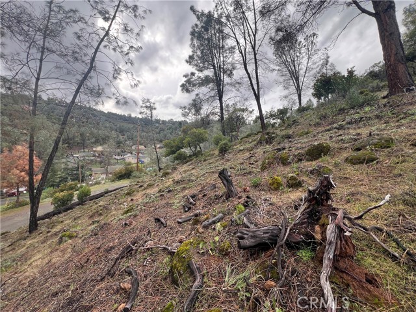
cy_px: 156
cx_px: 208
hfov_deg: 106.2
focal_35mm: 13
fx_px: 156
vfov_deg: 89.9
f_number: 1.8
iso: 32
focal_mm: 1.57
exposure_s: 1/301
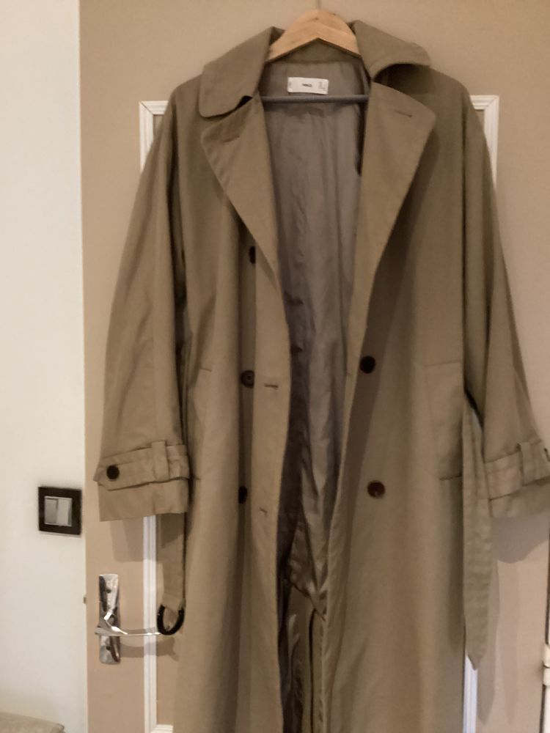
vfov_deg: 58.4
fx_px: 657
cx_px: 275
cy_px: 366
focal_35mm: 31
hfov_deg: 45.4
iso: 640
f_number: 2.4
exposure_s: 1/15
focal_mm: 3.3
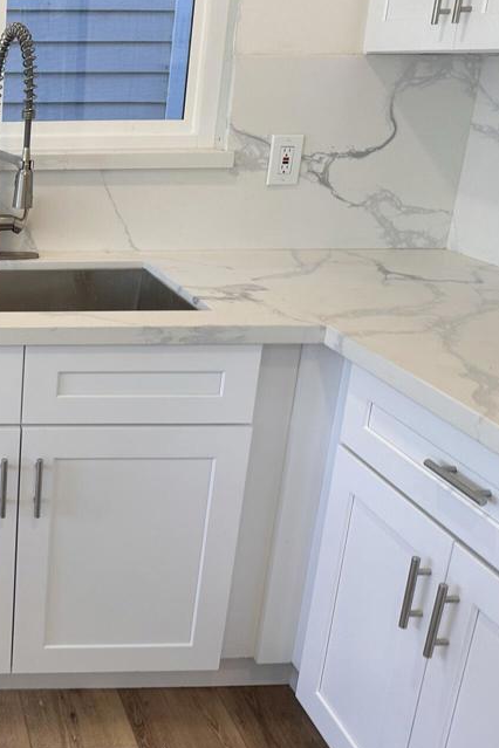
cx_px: -93
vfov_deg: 48.4
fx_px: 832
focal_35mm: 40
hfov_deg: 29.1
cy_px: 341
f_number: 1.78
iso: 80
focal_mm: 6.86
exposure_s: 1/120
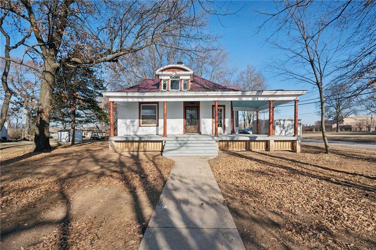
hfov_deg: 104.3
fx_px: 146
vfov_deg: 81.1
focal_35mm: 14
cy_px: 125
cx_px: 188
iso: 640
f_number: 6.3
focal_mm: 14
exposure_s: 1/6400
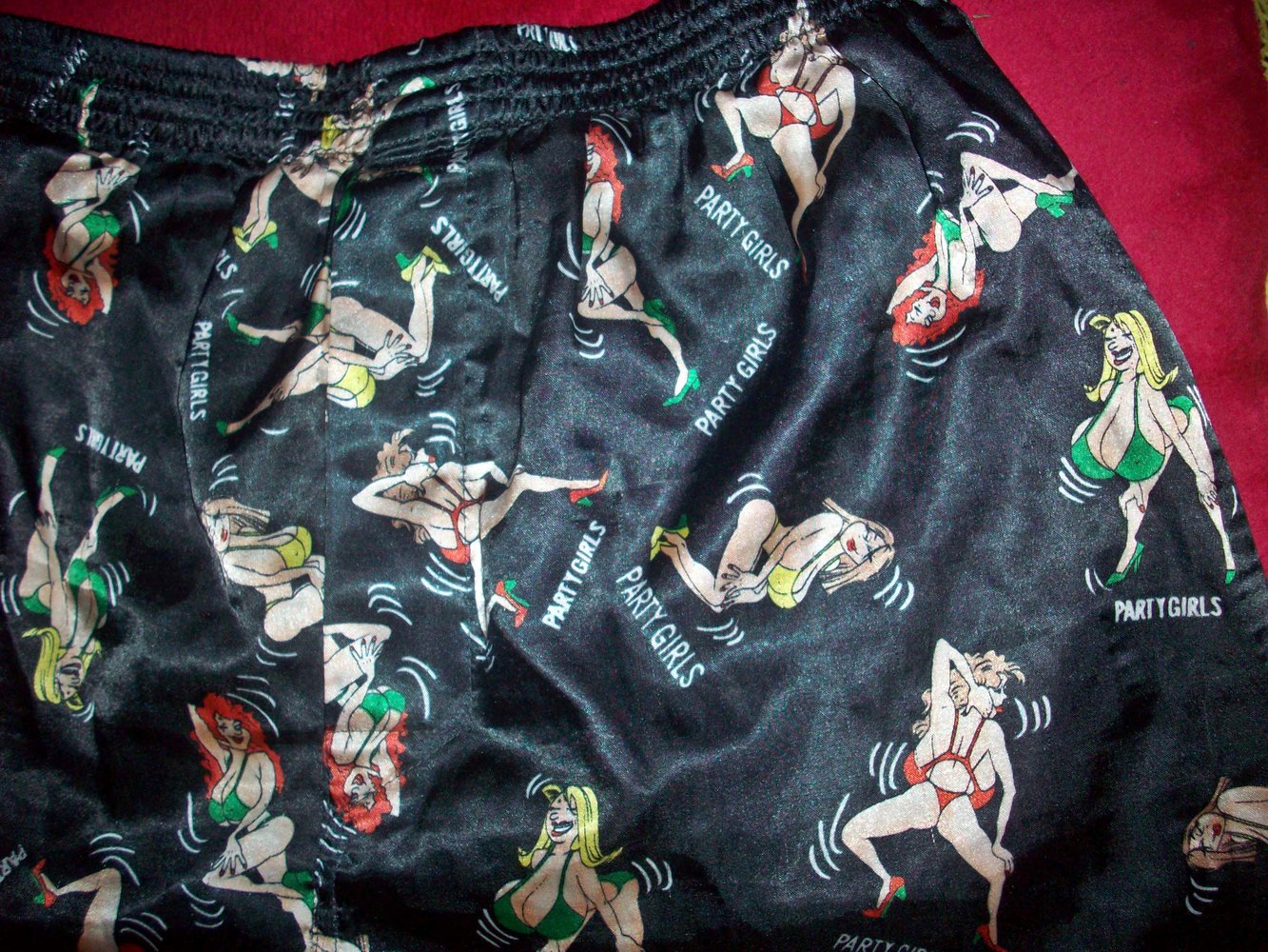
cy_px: 476
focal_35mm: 37
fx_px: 1355
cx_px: 634
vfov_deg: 38.7
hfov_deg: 50.1
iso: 80
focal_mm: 6.2
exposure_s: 1/64
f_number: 2.8
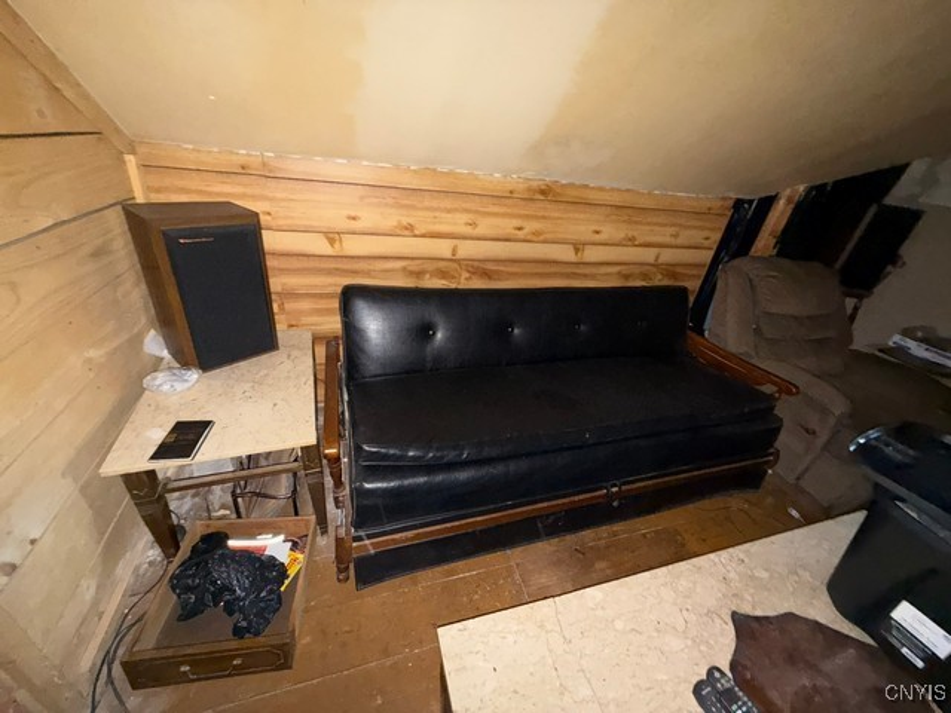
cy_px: 356
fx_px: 385
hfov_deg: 102.1
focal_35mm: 14
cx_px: 476
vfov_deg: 85.7
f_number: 2.2
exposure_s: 1/16
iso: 800
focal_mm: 2.22
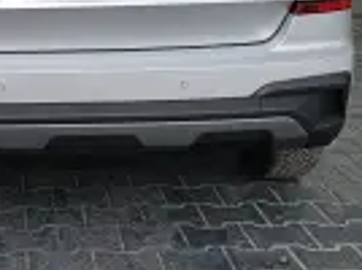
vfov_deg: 22.4
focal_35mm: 62
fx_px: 647
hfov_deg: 29.1
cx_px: -5
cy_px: -22
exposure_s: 1/441
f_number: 1.7
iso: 20
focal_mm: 6.3
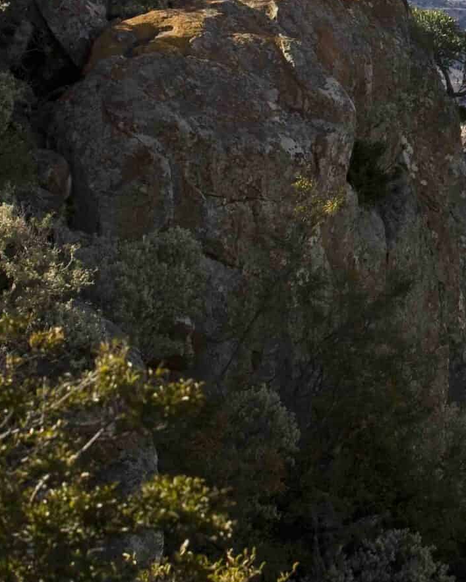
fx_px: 4928
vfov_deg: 6.7
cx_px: 508
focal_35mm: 286
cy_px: -142
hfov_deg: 5.4
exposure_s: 1/160
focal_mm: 70
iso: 140
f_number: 8
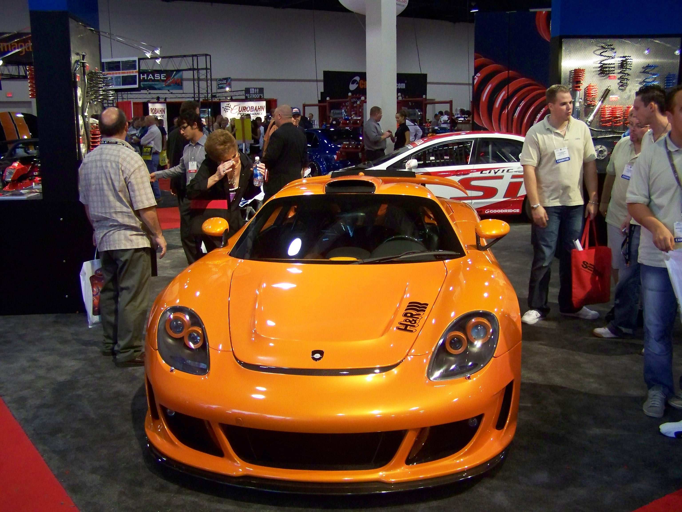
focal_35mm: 38
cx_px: 341
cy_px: 256
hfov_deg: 49.0
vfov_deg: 37.7
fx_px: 749
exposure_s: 1/60
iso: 320
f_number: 2.8
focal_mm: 6.3
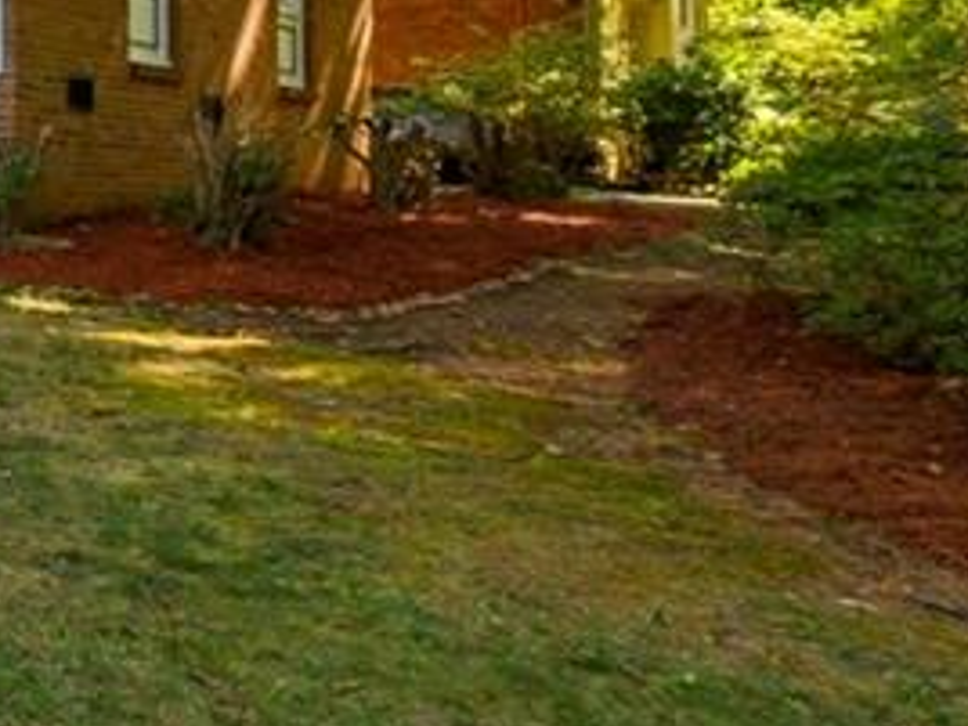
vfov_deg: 23.5
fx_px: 1538
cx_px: -856
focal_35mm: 55
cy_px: -219
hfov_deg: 20.8
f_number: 10
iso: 250
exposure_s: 1/100
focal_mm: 10
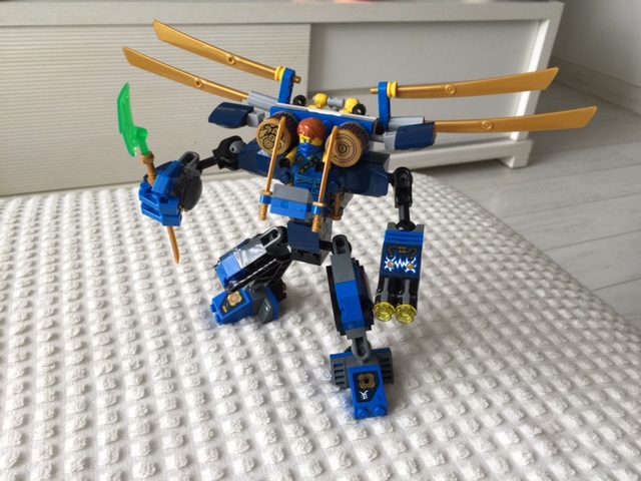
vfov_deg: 48.2
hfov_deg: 61.7
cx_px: 320
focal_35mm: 29
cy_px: 240
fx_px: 537
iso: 40
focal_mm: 4.15
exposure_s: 1/30
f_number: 2.2
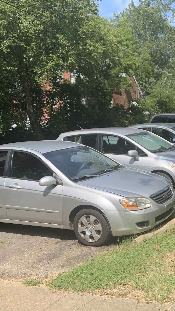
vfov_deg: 47.3
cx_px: 214
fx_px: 355
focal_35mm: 43
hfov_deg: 24.8
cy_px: 142
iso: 25
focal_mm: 4.25
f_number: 1.8
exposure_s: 1/991
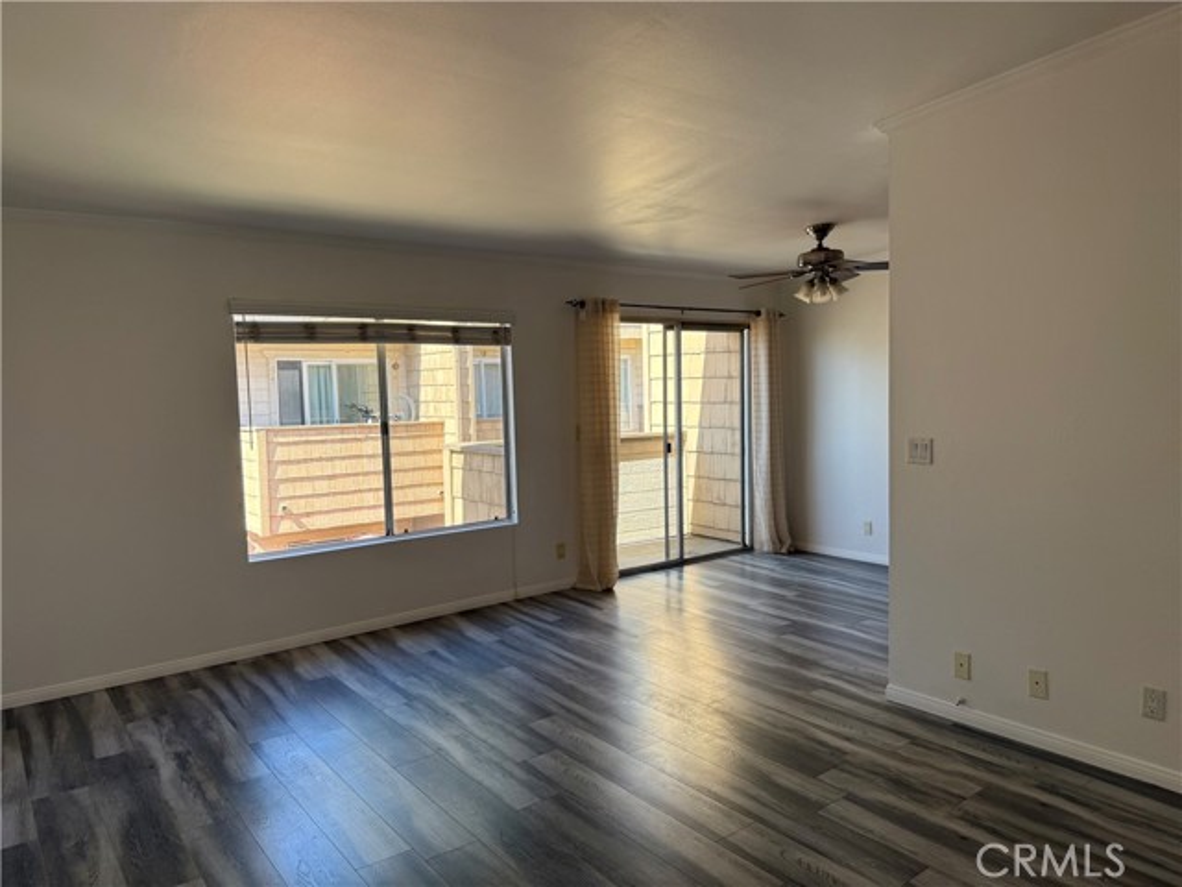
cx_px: 591
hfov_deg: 71.6
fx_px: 820
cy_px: 444
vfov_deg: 56.8
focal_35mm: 24
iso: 100
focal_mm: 6.76
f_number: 1.78
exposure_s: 1/459
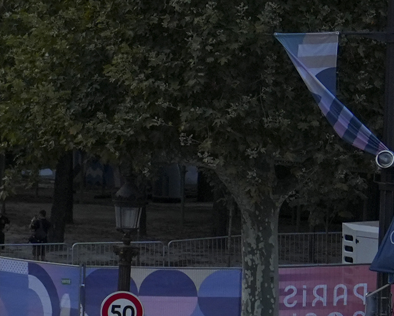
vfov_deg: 5.9
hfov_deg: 6.9
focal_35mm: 263
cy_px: 388
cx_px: -564
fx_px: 3067
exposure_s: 1/1600
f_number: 2.8
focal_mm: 42
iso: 800
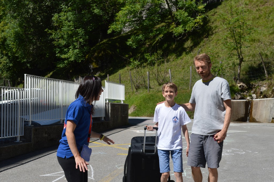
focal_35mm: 63
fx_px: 479
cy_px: 91
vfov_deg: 21.5
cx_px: 137
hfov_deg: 31.9
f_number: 9
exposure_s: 1/400
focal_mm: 42
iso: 200
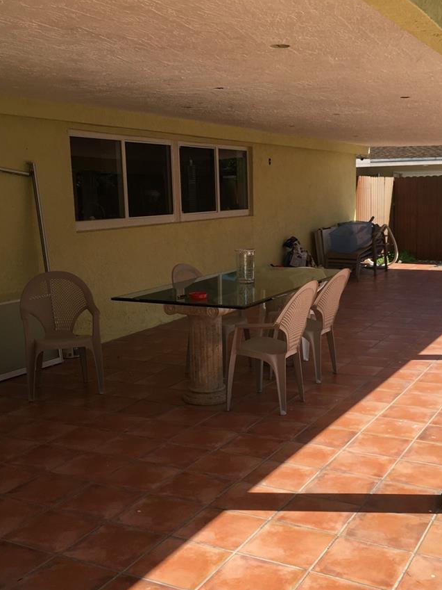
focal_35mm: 41
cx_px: 241
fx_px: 698
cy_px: 311
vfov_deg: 45.8
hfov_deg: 35.1
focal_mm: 4.15
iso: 25
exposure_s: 1/1282
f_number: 2.2
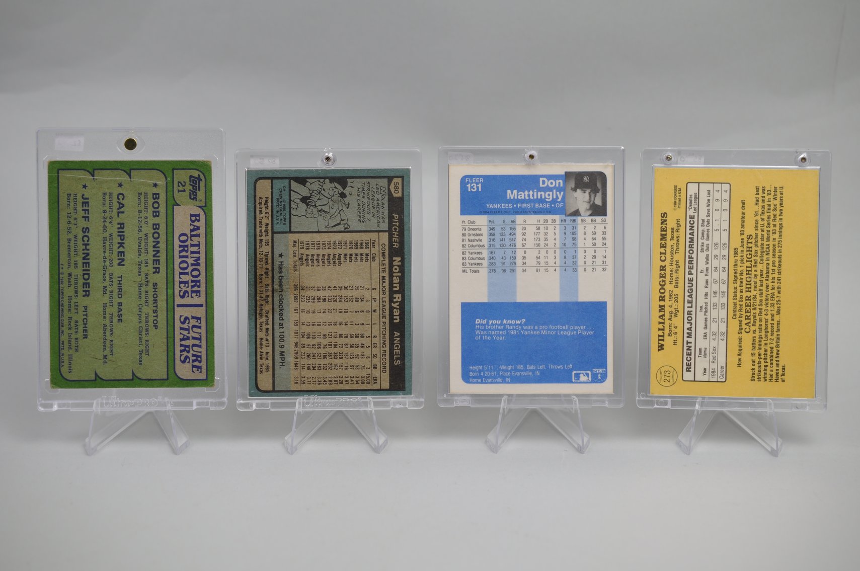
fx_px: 1432
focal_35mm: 60
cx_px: 430
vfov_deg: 22.6
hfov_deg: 33.4
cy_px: 286
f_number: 4.5
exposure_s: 1/80
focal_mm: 40
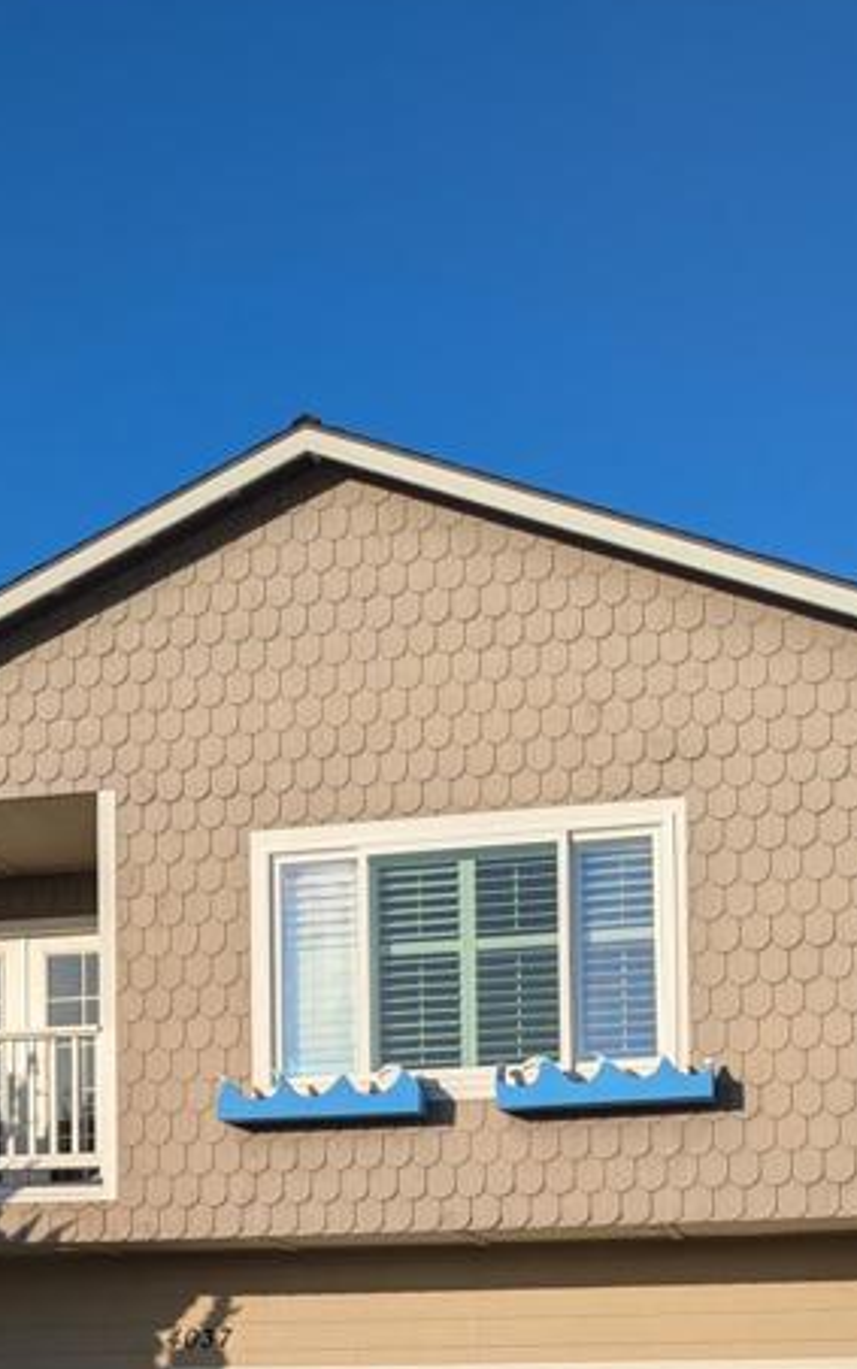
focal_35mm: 60
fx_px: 2239
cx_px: 274
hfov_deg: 21.6
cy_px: 1314
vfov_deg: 31.8
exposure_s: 1/2294
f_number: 1.89
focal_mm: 5.43
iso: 43
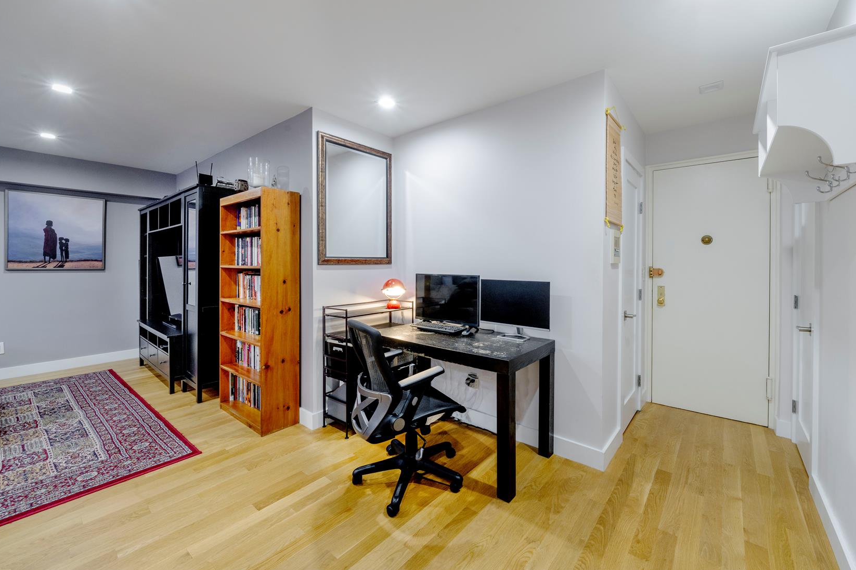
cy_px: 261
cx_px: 466
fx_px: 333
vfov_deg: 81.0
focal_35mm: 14
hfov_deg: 104.0
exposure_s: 1/2.5
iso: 400
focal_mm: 12
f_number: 11
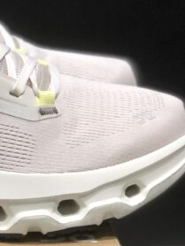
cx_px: -80
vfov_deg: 10.3
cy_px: 149
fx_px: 1359
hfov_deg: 7.7
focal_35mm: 191
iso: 160
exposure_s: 1/30
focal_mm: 6.6
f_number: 2.8
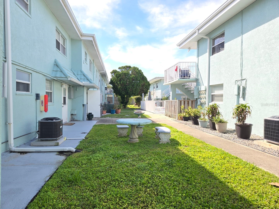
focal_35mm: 23
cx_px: 140
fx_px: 185
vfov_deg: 58.9
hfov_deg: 73.9
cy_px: 104
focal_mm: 5.4
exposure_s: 1/507
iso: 25
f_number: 1.8
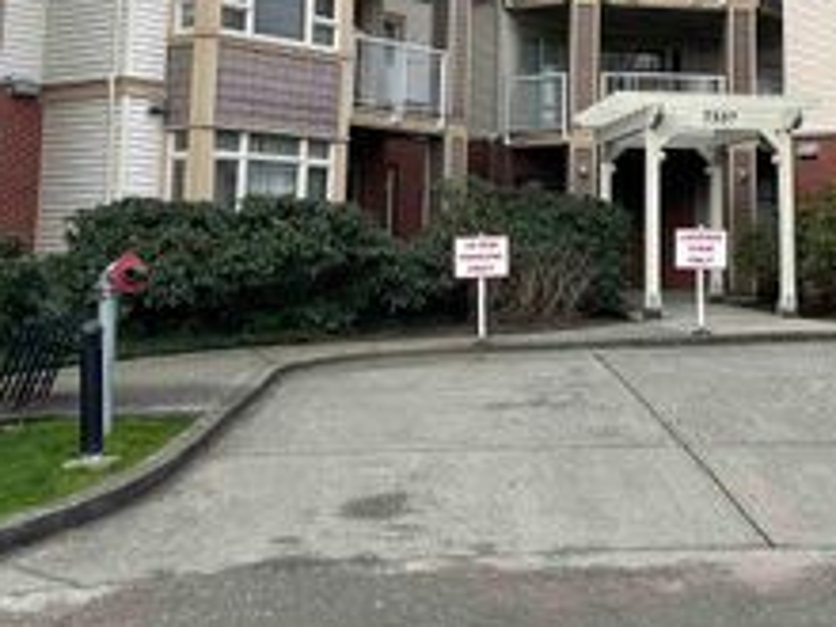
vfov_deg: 24.1
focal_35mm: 59
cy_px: 51
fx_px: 1425
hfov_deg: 32.1
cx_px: 627
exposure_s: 1/1135
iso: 50
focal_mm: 5.7
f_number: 1.5
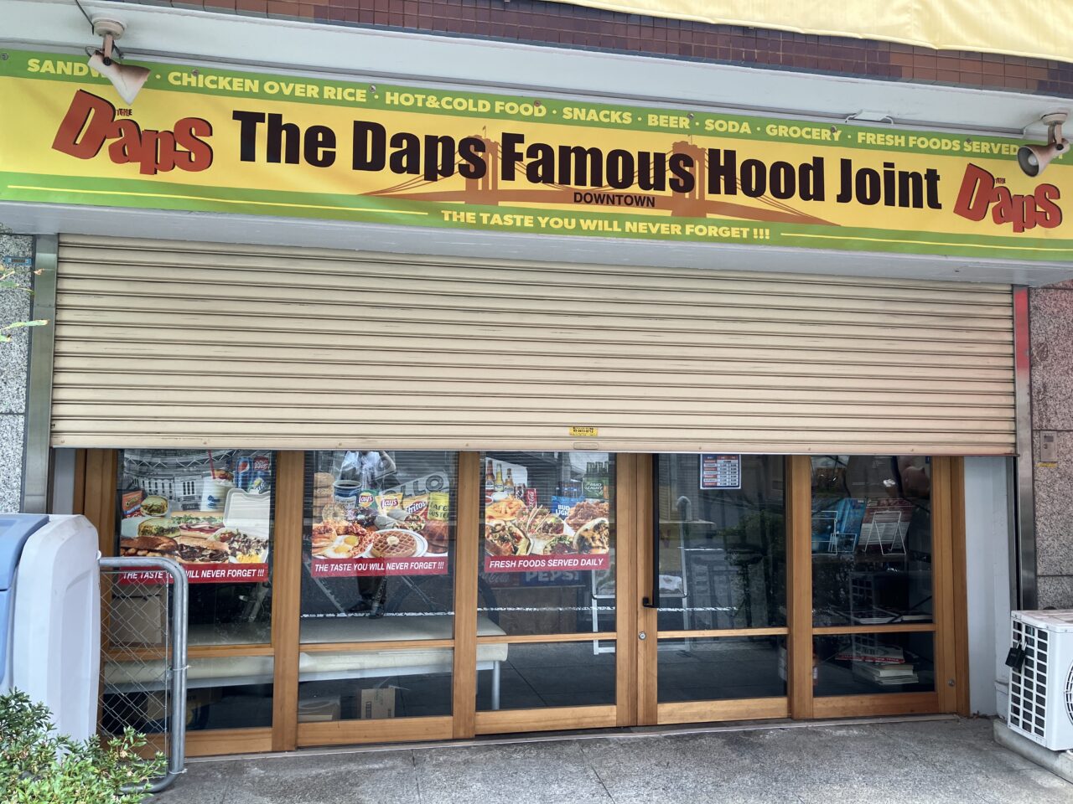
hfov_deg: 63.4
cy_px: 402
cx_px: 536
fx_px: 868
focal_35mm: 28
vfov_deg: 49.7
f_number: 1.8
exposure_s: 1/121
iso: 50
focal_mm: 3.99
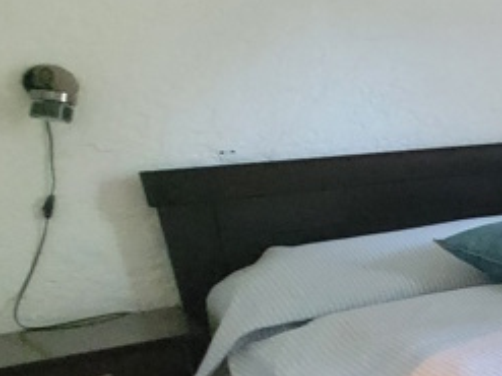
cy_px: 260
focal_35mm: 59
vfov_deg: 24.6
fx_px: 855
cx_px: 1069
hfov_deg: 17.8
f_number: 2.2
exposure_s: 1/25
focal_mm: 1.74
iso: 1000
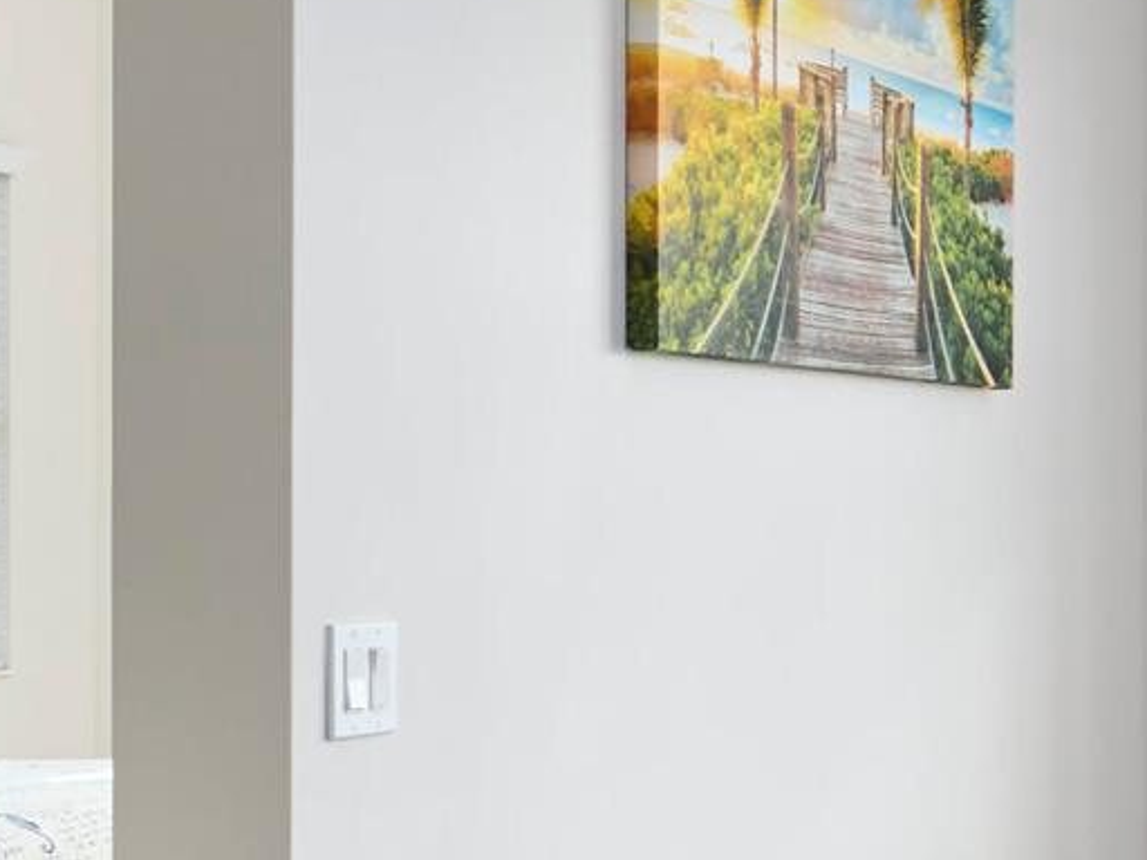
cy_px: 504
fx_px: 3181
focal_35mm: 96
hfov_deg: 16.8
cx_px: 2083
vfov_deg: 15.4
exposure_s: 1/125
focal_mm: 12
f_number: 4
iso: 100
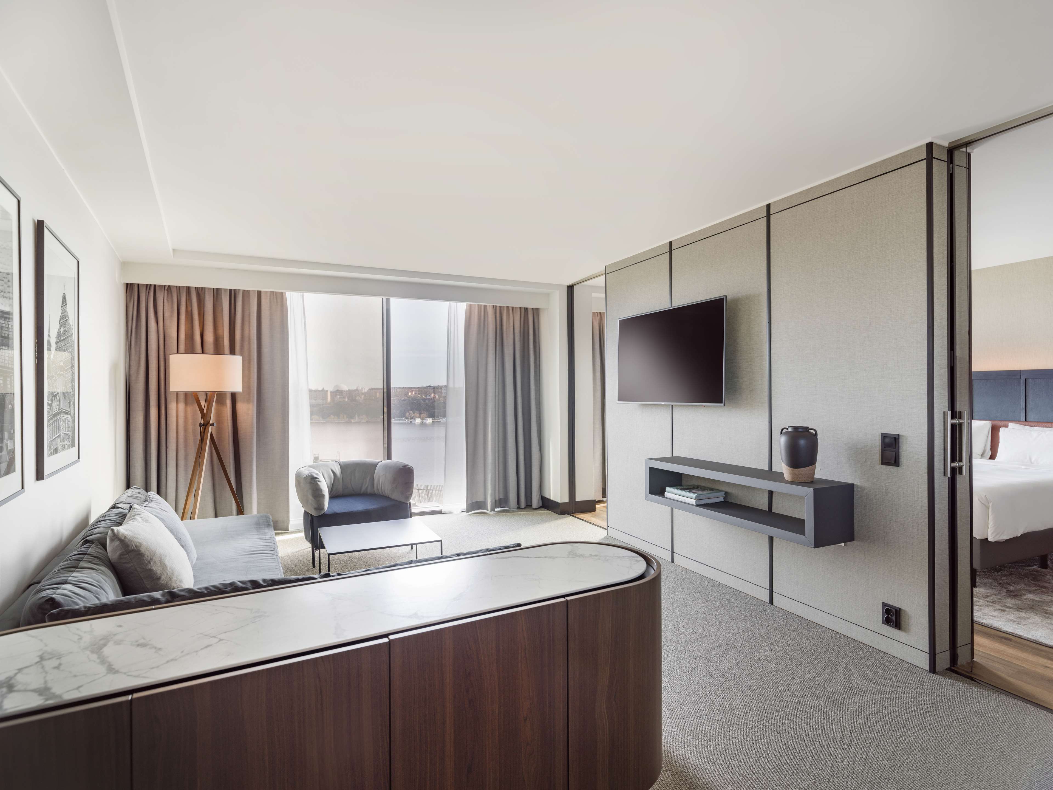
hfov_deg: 87.8
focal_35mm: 18
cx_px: 526
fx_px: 548
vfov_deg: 71.6
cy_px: 395
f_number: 8
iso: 100
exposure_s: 1/3.33
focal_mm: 28
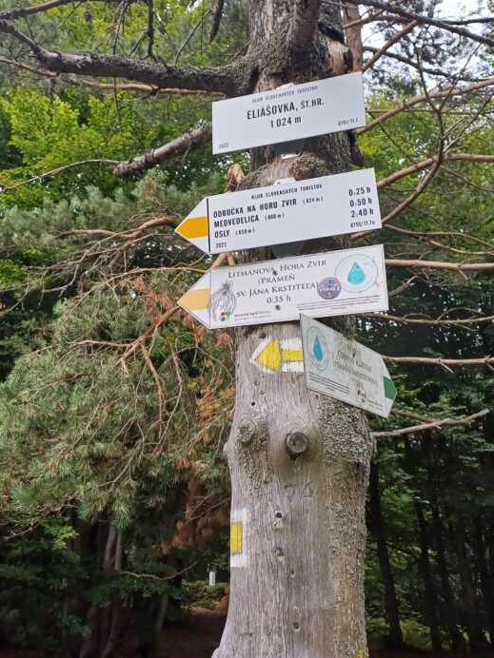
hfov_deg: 38.6
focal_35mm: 37
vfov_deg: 49.9
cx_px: 227
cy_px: 276
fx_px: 704
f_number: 1.8
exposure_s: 1/50
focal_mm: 4.65
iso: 50
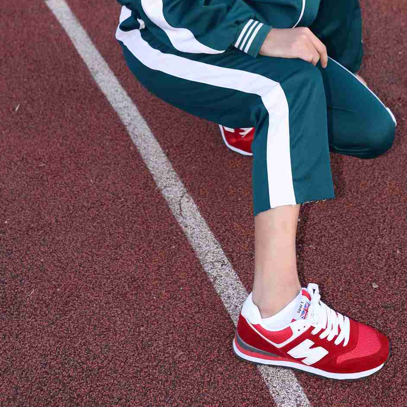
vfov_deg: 28.9
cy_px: 44
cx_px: 252
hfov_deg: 29.9
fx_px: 758
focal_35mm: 57
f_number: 5.6
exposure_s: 1/100
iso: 100
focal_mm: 35
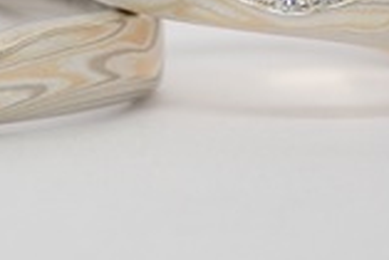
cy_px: 36
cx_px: 99
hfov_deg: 9.0
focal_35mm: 229
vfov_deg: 6.0
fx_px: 2477
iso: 200
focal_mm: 13.65
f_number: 4.1
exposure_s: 1/160
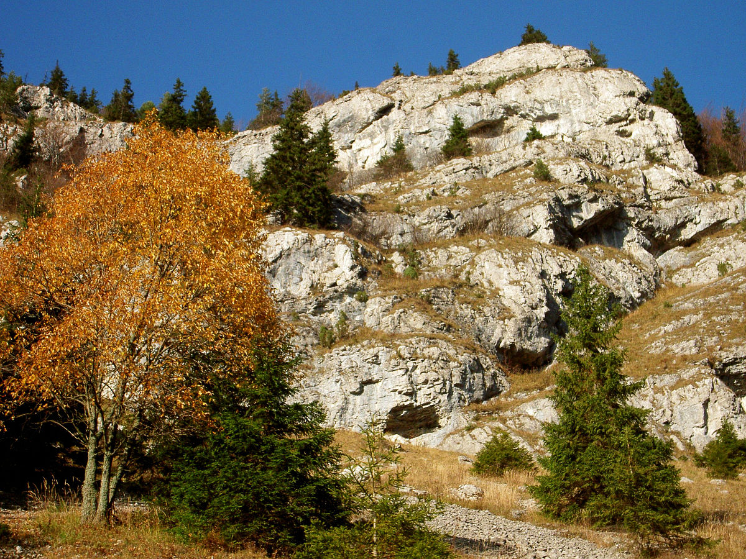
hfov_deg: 26.0
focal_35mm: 75
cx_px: 373
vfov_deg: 19.6
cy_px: 280
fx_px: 1616
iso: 100
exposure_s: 1/250
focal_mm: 12.4
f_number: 7.1
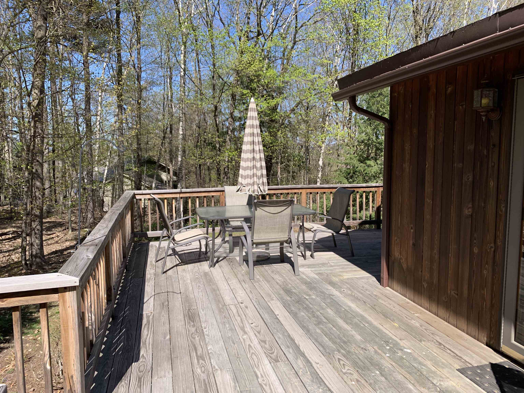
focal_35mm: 26
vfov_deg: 53.1
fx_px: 394
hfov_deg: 67.3
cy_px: 196
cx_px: 262
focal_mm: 4.25
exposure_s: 1/1136
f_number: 1.8
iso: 25
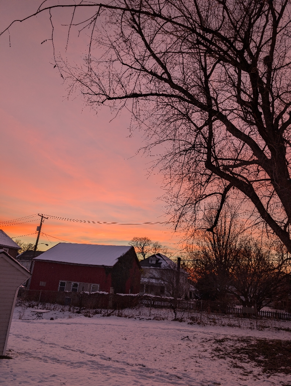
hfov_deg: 56.9
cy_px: 193
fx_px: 268
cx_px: 146
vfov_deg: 71.5
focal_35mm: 24
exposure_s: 1/132
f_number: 1.68
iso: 18
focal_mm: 6.9
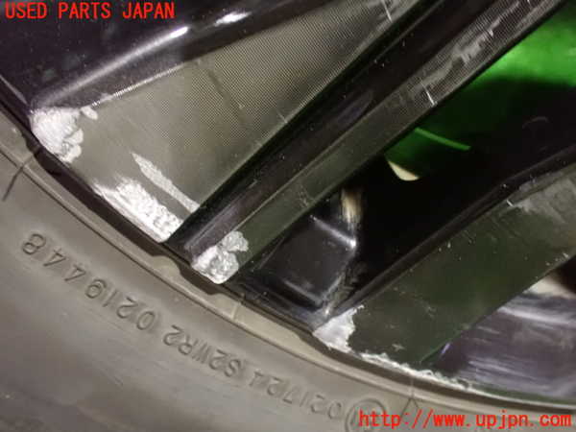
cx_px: 288
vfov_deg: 46.8
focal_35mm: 30
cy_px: 216
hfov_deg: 60.0
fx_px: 499
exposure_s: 1/25
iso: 1600
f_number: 2.3
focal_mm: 5.4
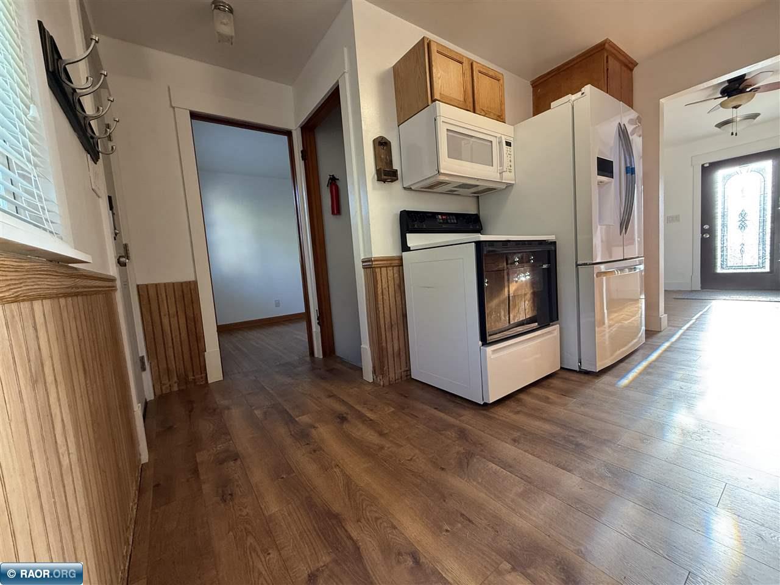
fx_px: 315
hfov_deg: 102.1
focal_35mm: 14
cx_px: 390
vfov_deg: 85.7
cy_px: 292
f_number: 2.2
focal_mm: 2.22
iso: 320
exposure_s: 1/99
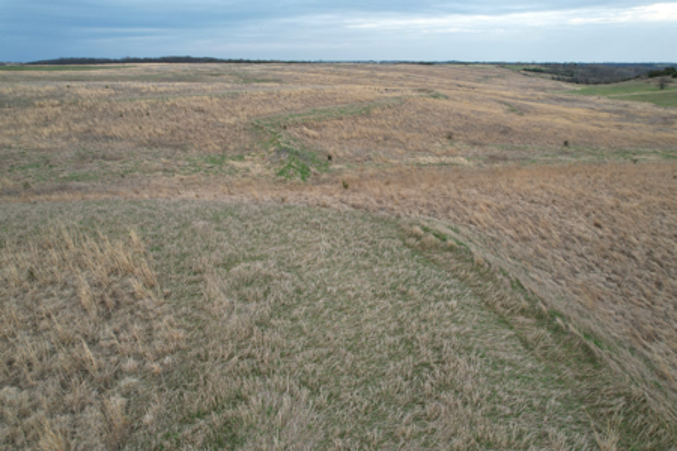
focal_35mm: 22
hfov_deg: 78.6
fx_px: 414
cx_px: 338
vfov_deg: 57.2
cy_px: 226
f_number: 2.8
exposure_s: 1/500
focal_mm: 8.38
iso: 100
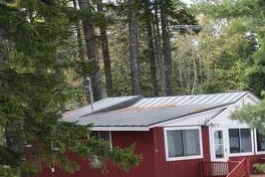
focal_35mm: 97
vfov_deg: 13.3
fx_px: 714
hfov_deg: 18.6
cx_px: 399
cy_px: 266
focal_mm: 4.5
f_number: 2.8
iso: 100
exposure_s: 1/80
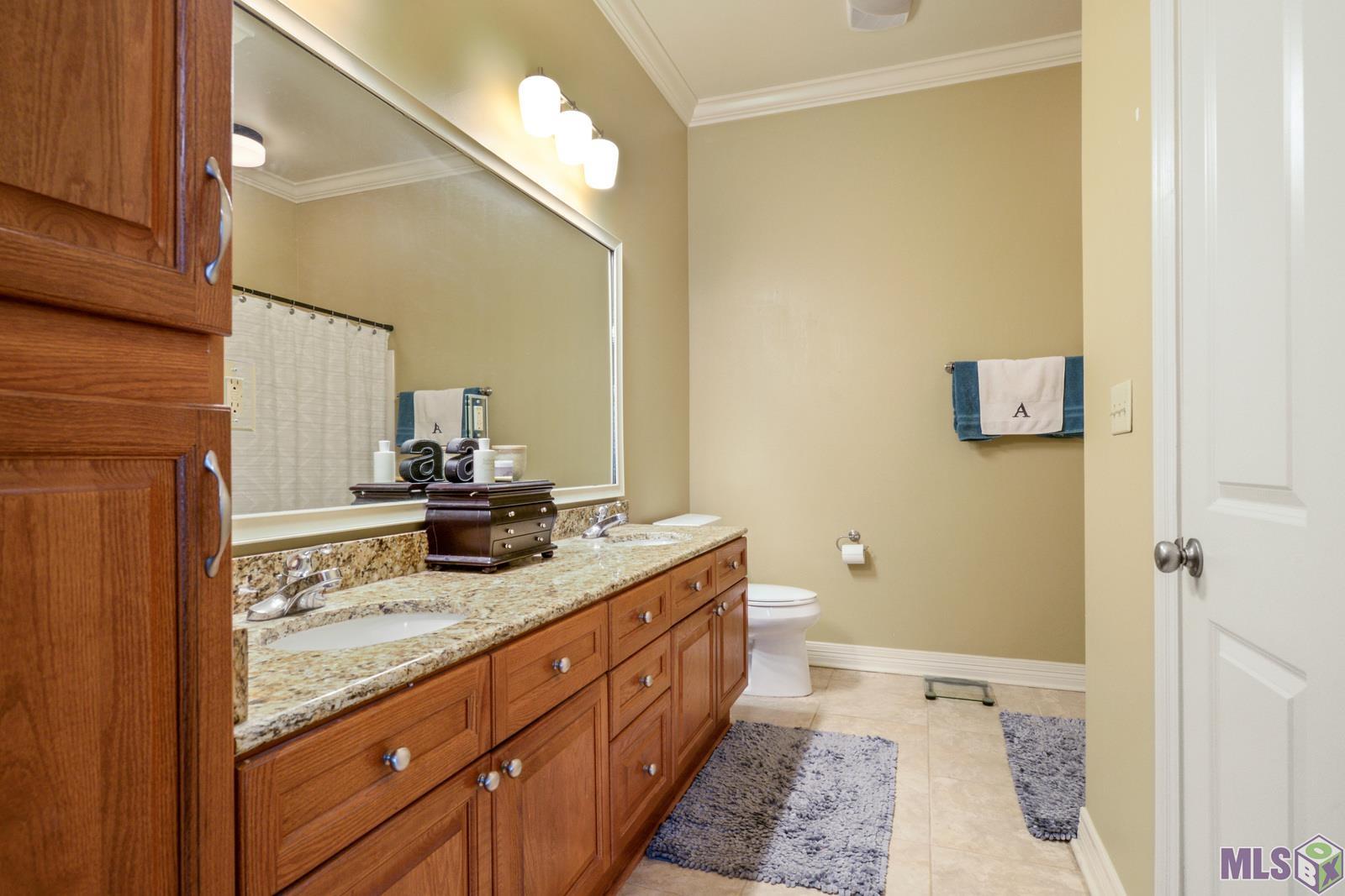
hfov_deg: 90.0
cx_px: 672
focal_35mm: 18
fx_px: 673
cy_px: 448
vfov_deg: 67.4
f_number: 11
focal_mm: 18
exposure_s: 1/3
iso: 800
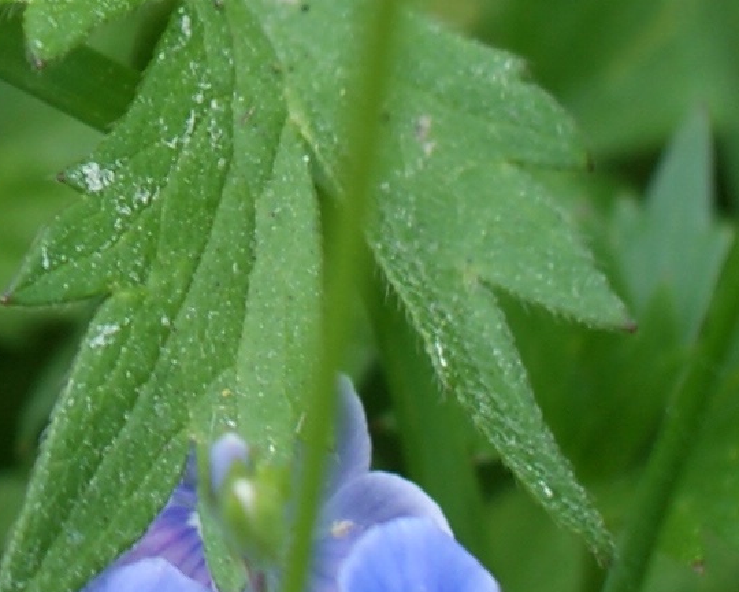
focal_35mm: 283
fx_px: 6190
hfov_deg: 6.6
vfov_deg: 5.4
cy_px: -362
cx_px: -718
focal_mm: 28
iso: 100
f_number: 4.5
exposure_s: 1/60
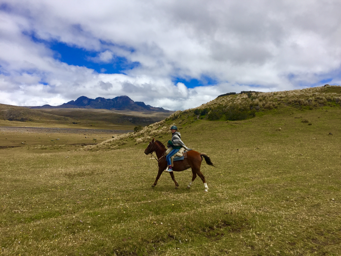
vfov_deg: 48.2
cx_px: 170
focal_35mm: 29
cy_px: 128
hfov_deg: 61.7
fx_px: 286
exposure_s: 1/2639
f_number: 2.2
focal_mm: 4.15
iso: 32
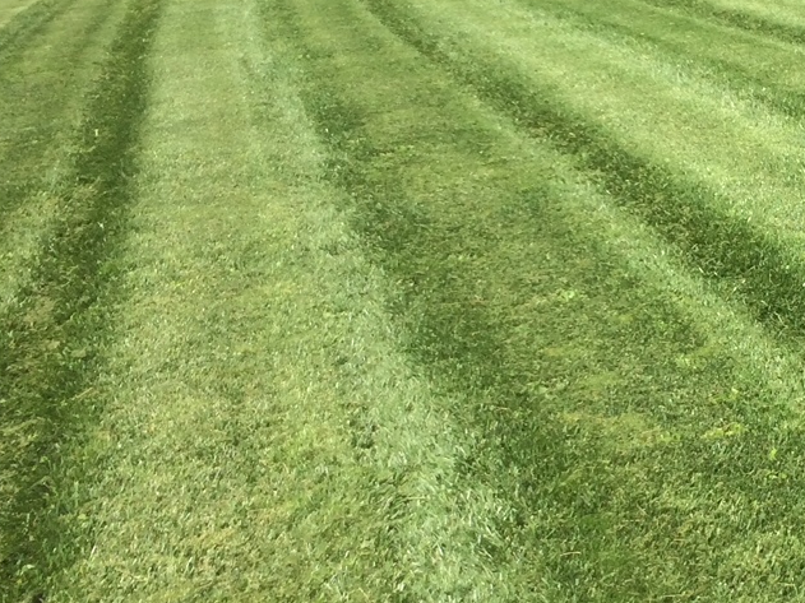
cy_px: 368
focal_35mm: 75
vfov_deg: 19.6
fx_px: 1744
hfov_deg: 24.6
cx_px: 838
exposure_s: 1/1172
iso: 32
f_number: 2.2
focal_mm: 4.15
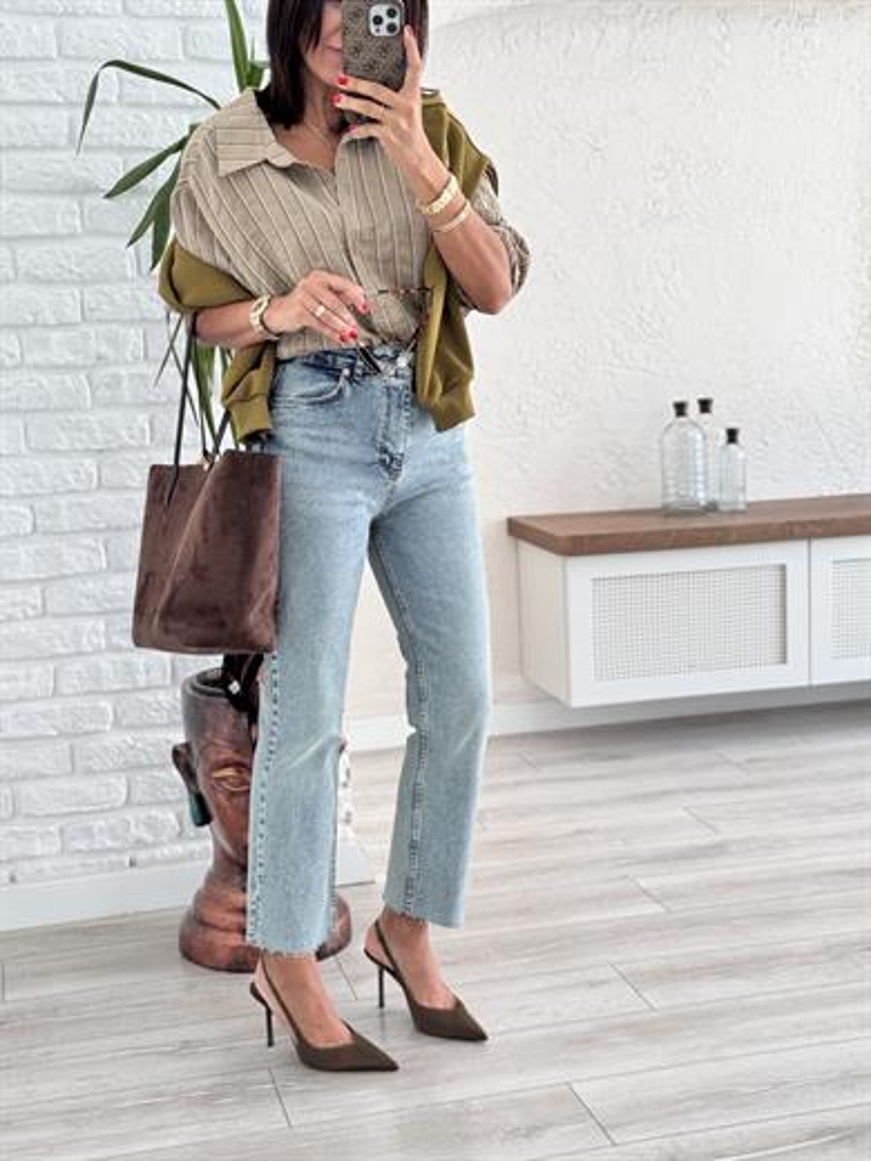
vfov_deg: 39.7
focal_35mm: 48
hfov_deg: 30.3
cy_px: 580
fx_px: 1610
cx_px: 436
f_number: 1.78
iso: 64
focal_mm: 6.76
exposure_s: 1/161
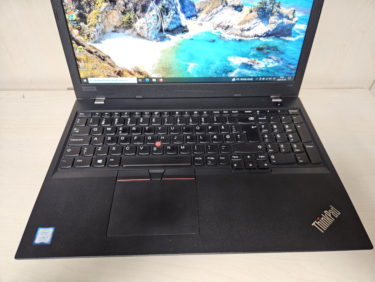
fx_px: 249
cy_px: 141
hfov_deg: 73.9
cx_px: 188
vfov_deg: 58.9
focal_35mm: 23
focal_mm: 5.4
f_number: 1.8
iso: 500
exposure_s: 1/100
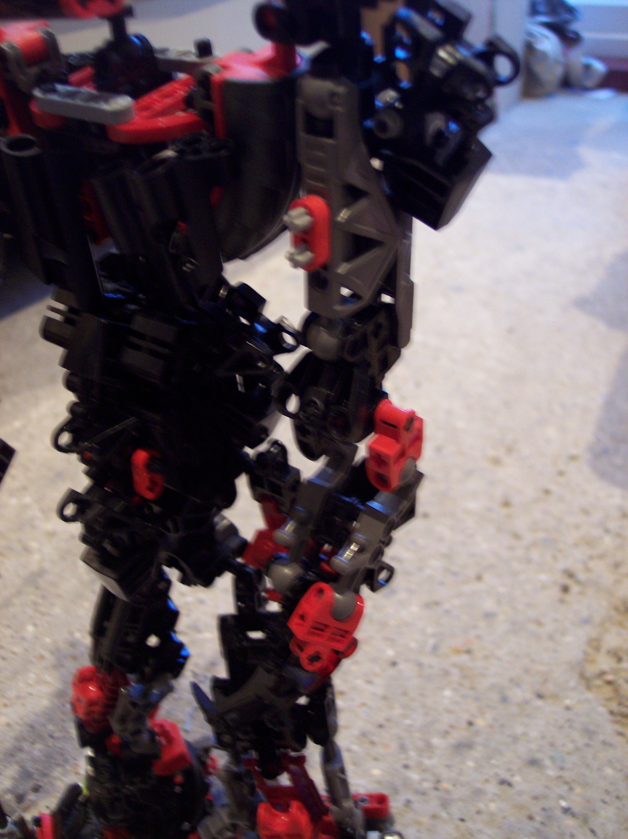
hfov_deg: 37.7
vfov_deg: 49.0
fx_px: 920
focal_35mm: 38
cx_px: 314
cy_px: 420
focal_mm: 8
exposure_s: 1/8
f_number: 2.8
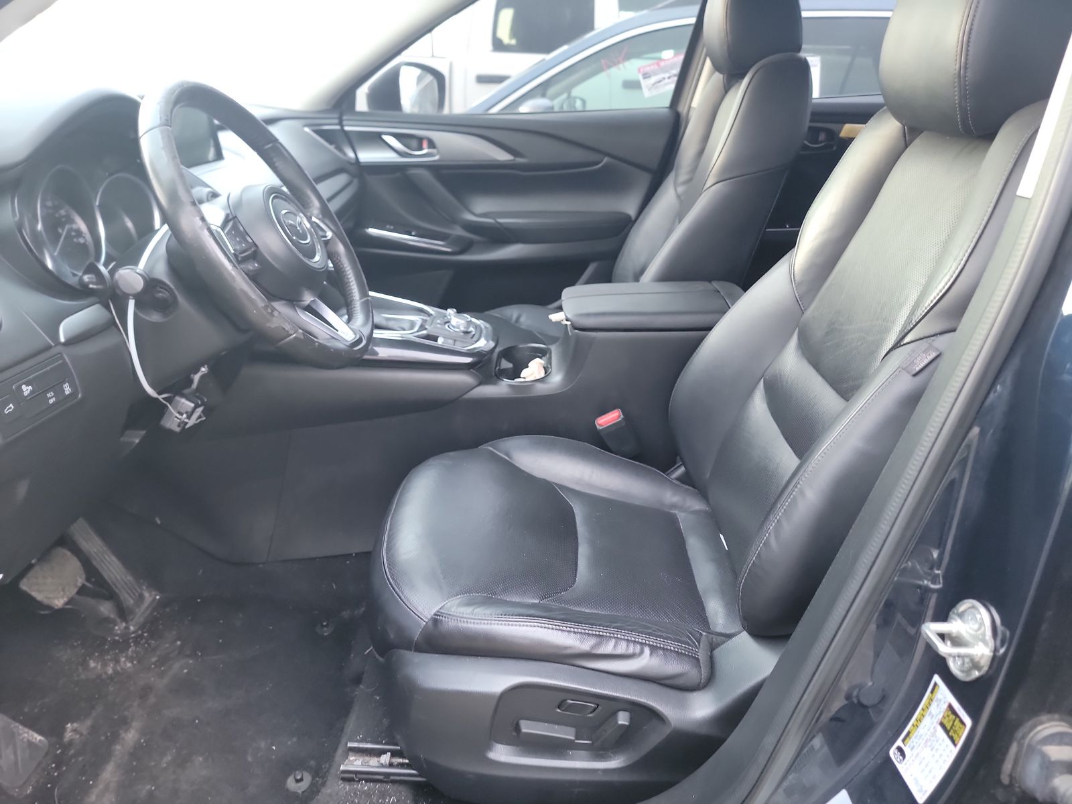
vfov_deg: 56.8
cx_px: 536
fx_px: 743
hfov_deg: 71.6
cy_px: 402
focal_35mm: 24
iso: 910
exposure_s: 1/39
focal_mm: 6.7
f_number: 1.8
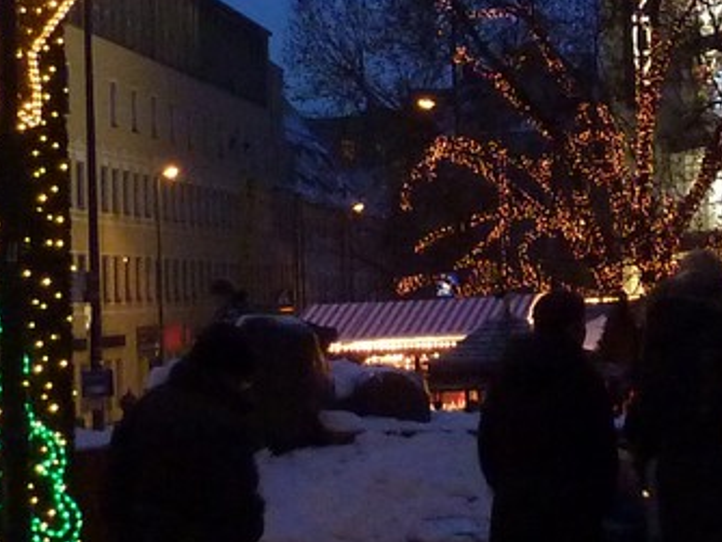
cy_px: -13
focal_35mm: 122
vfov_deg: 12.0
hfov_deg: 16.0
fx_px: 2546
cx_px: 575
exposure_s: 1/30
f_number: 3.4
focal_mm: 4.7
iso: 400
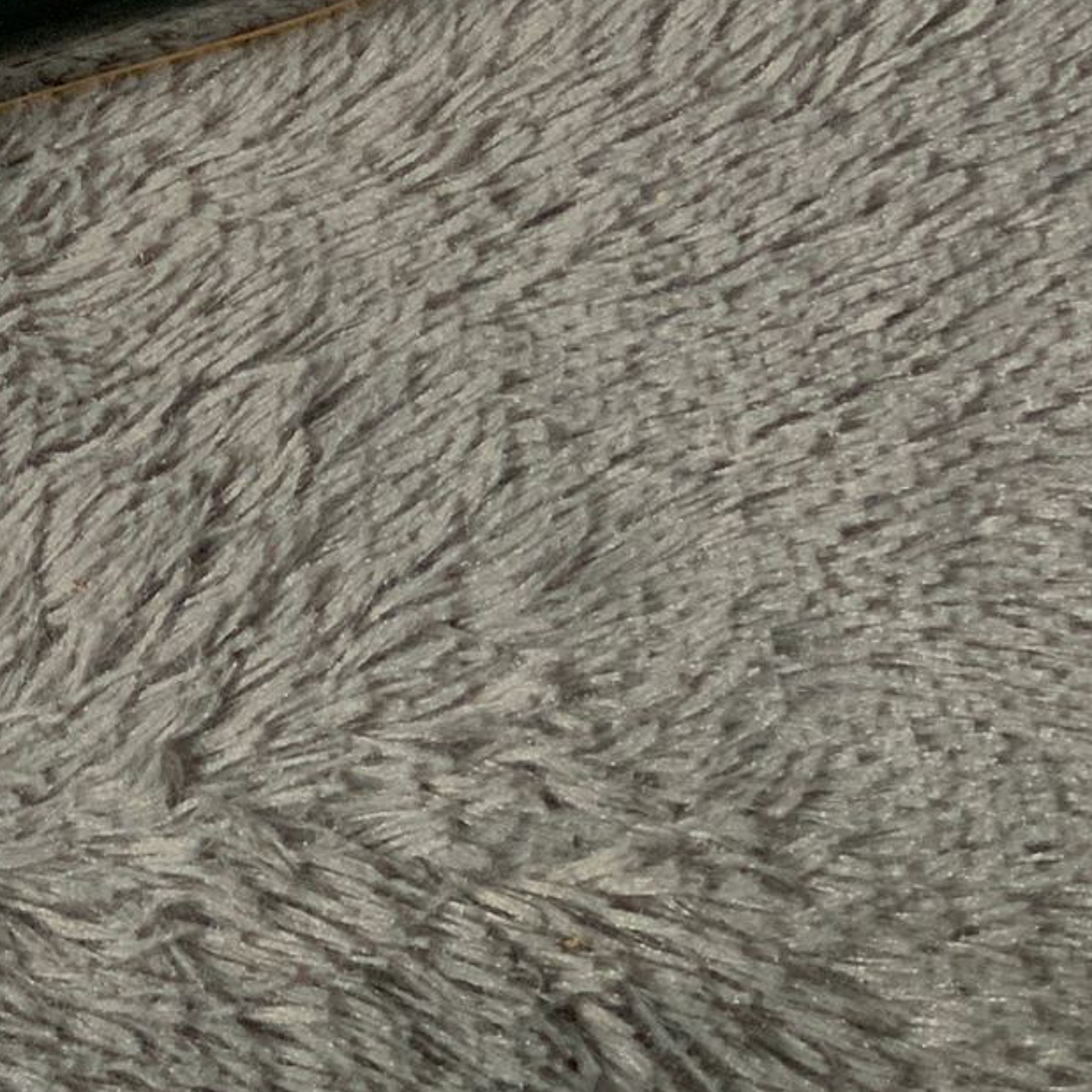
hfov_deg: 14.7
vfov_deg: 15.2
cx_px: -757
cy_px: -529
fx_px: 3783
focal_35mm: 106
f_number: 1.8
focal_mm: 3
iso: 100
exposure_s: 1/52
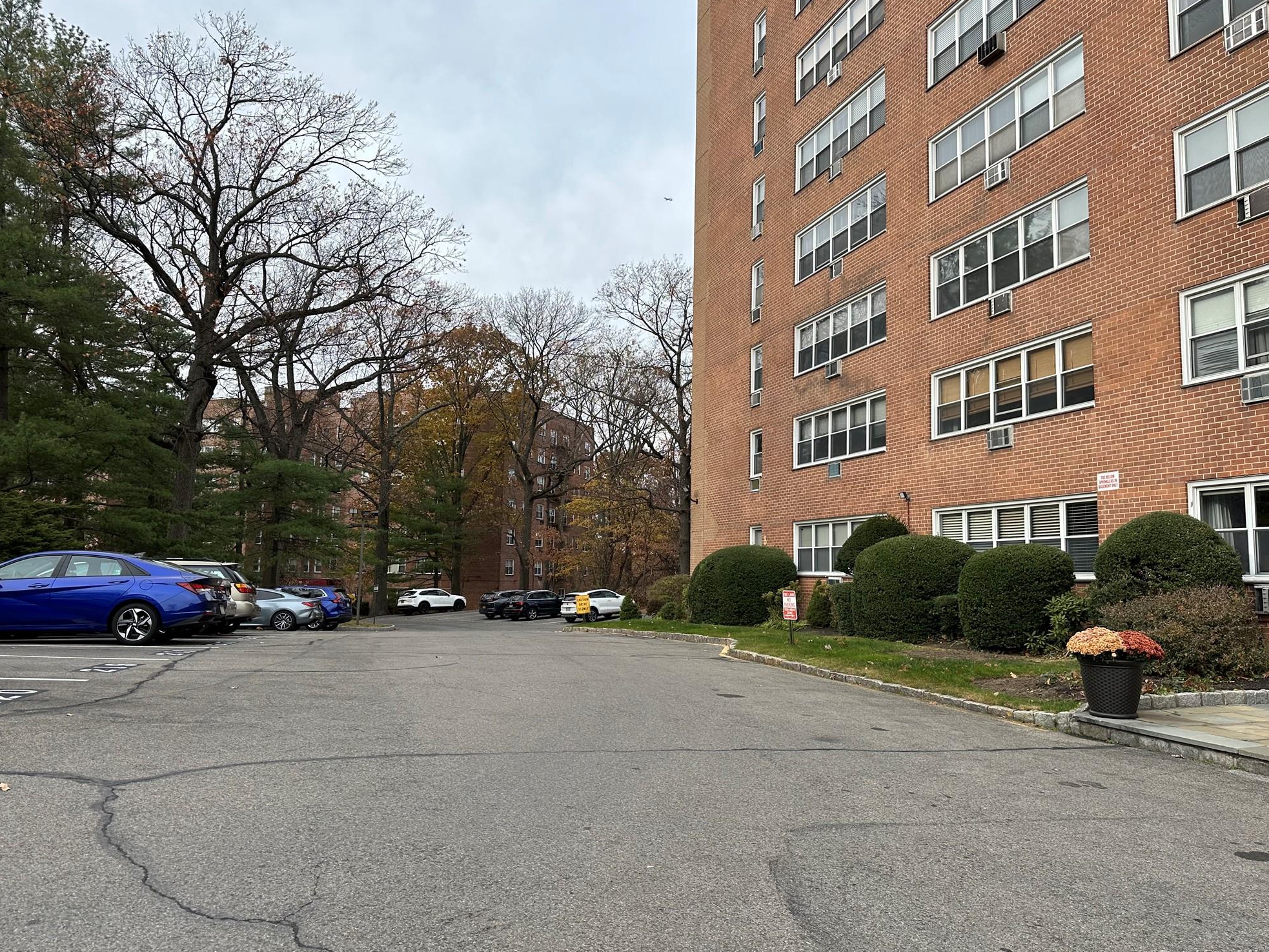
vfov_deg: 54.9
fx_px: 917
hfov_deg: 69.4
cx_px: 626
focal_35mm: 25
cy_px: 478
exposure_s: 1/1289
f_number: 1.78
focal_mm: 6.86
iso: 80
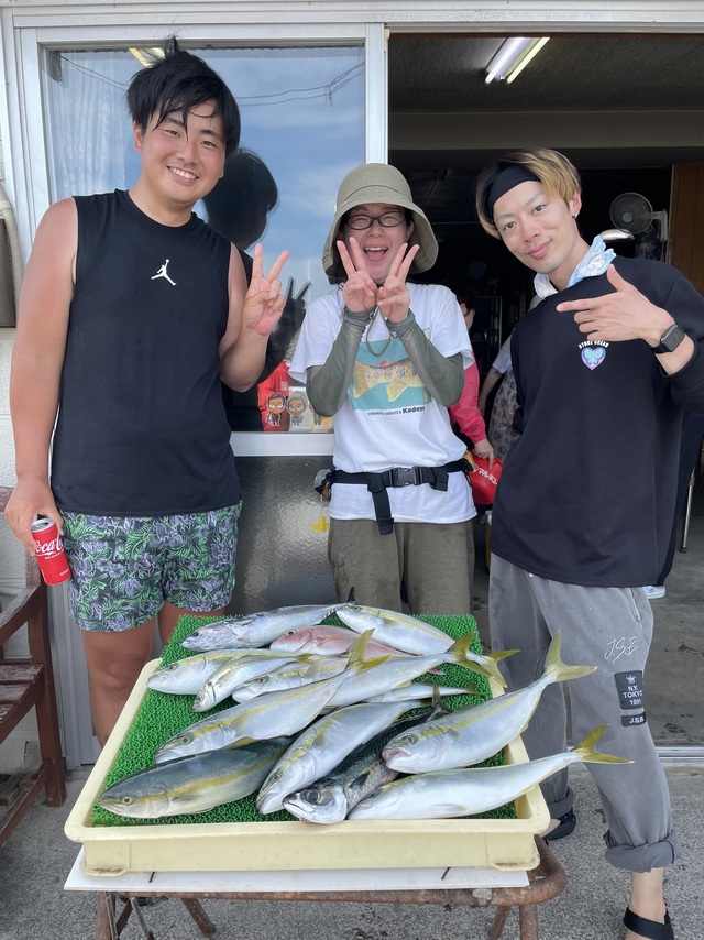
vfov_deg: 67.3
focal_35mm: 26
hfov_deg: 53.0
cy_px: 470
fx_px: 705
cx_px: 352
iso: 32
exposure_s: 1/947
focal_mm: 4.2
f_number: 1.6
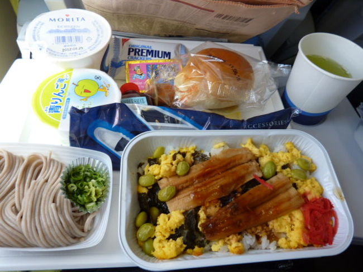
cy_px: 136
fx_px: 262
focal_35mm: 25
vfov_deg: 54.8
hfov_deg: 69.4
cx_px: 182
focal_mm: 4.1
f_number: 3.3
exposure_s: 1/30
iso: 80
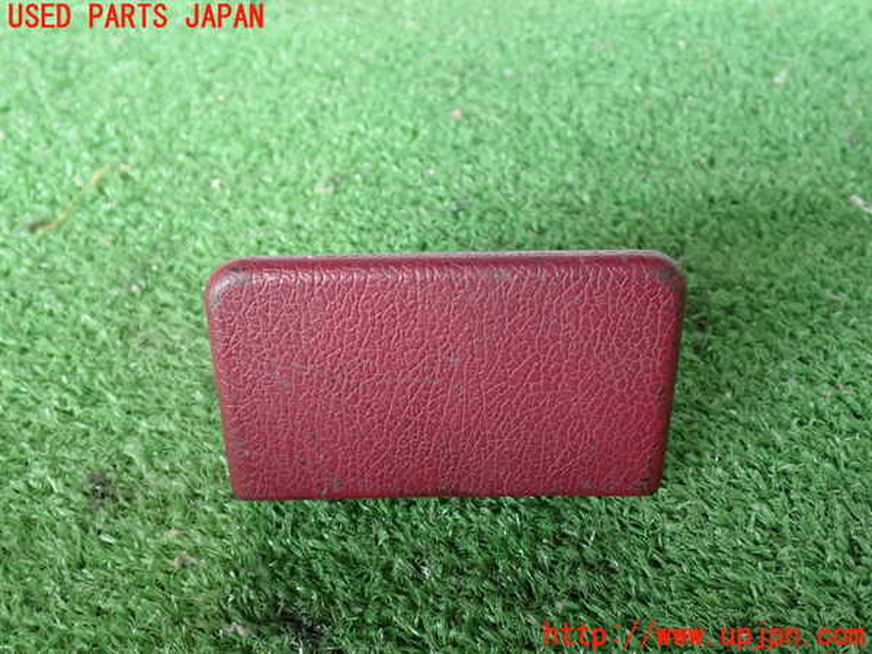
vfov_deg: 37.7
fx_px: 957
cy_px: 327
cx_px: 436
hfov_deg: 49.0
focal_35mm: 38
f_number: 2.7
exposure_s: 1/40
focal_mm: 6.83
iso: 400
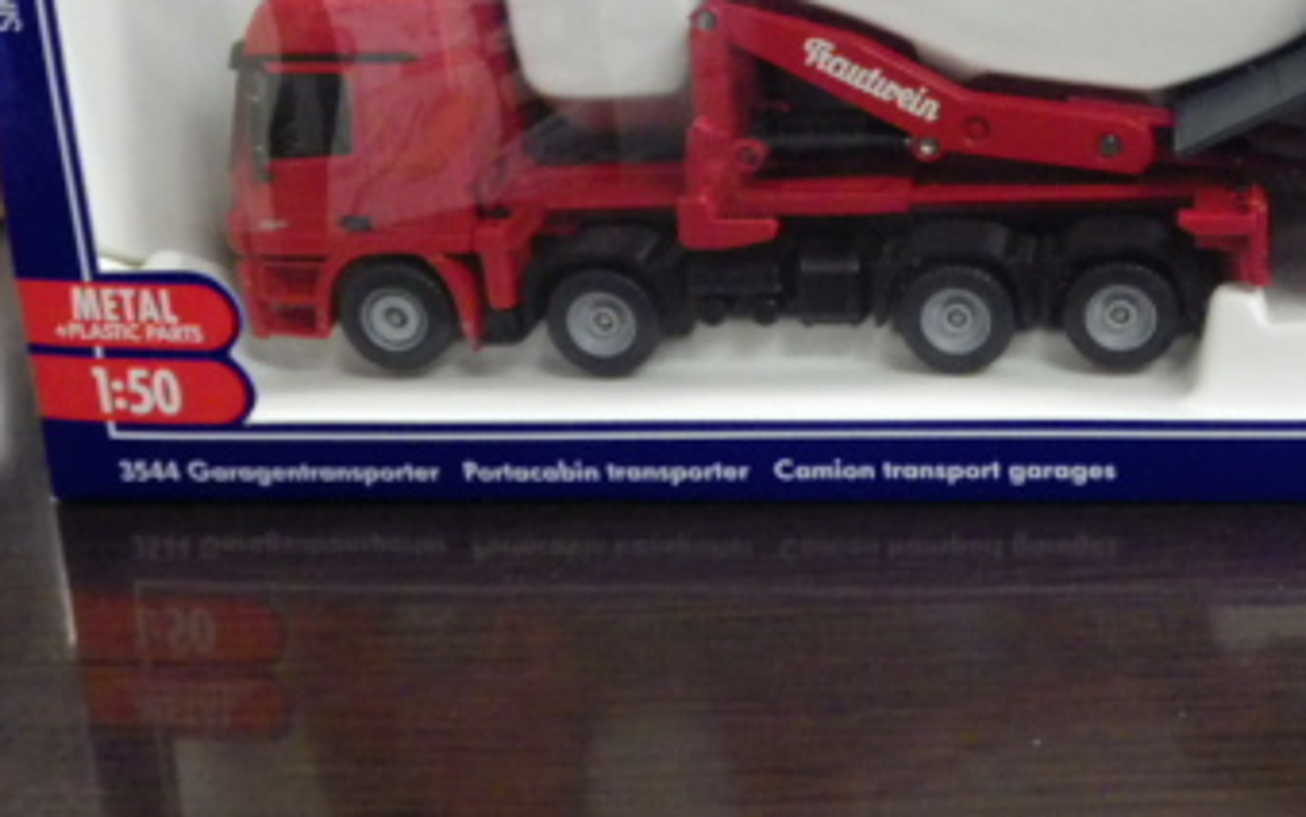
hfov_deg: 35.7
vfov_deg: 23.4
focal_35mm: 54
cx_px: 1133
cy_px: 100
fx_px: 1922
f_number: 3.2
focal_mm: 4.9
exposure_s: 1/50
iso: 800
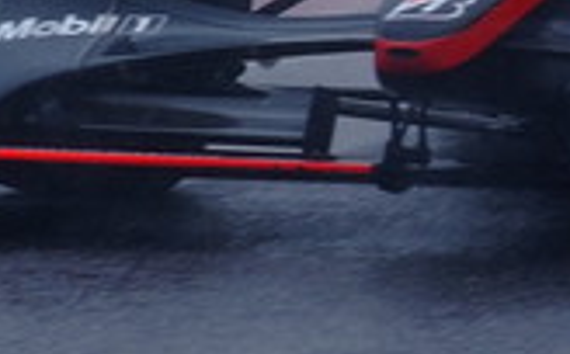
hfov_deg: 1.0
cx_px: 719
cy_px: -226
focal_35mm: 2017
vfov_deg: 0.6
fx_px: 31290
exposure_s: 1/500
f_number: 8
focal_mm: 300
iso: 400
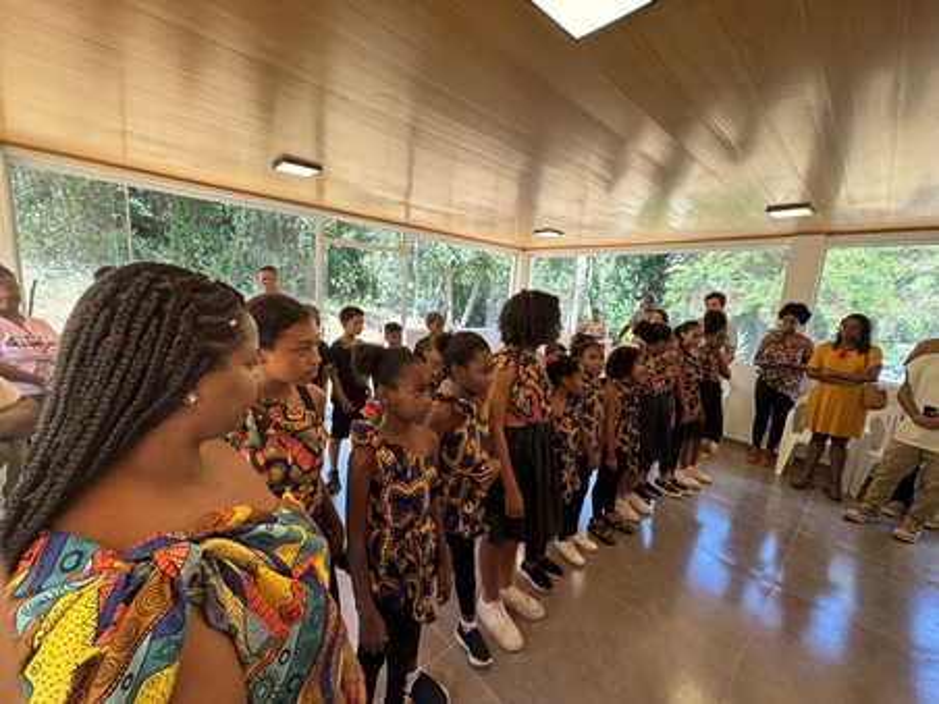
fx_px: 380
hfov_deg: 102.1
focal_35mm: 14
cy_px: 352
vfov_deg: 85.7
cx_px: 470
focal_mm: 2.22
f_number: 2.2
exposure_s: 1/120
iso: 125
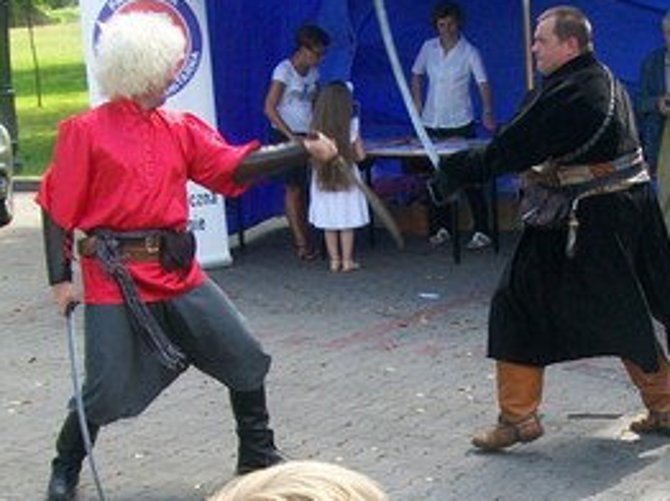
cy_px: 519
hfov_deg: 22.2
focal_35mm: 88
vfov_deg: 16.4
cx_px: 448
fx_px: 1702
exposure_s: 1/250
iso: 64
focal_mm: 6
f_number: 2.7
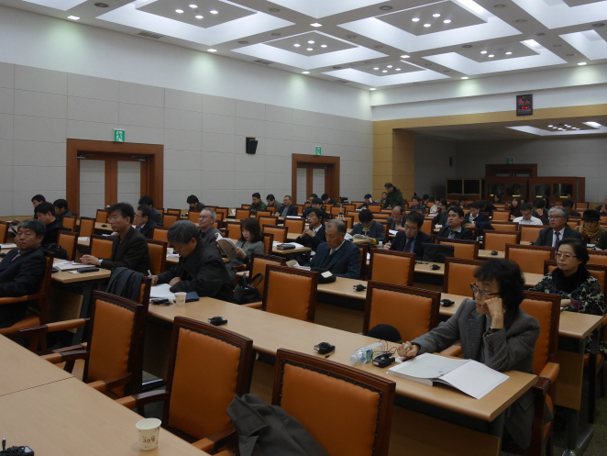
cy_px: 189
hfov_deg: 61.5
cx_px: 333
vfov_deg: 48.0
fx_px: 509
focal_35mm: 29
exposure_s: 1/60
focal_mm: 12
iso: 800
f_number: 5.6
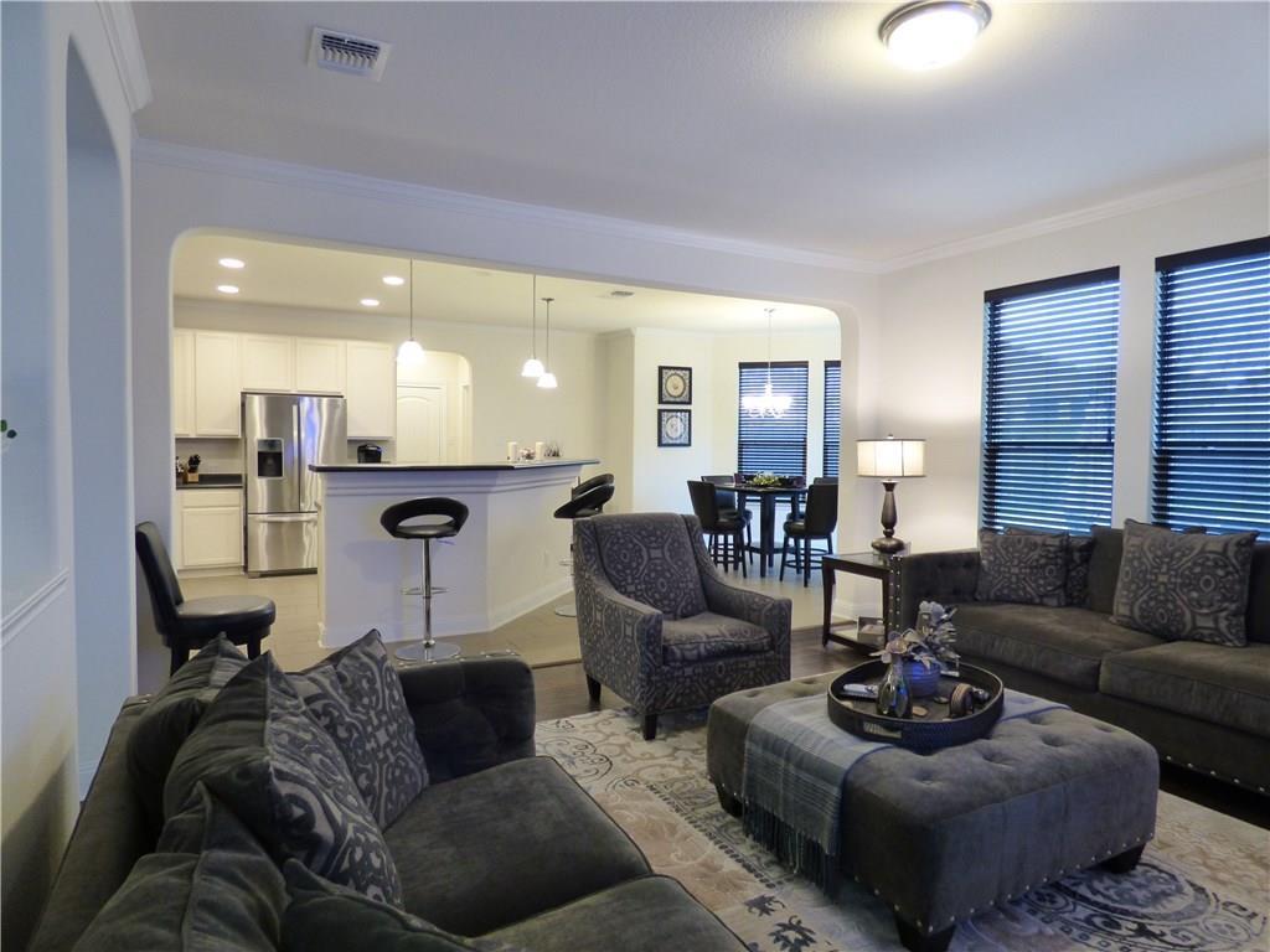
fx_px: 734
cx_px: 635
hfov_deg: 81.7
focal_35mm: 20
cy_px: 476
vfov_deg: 66.0
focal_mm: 3.58
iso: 500
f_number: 2.8
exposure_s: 1/25
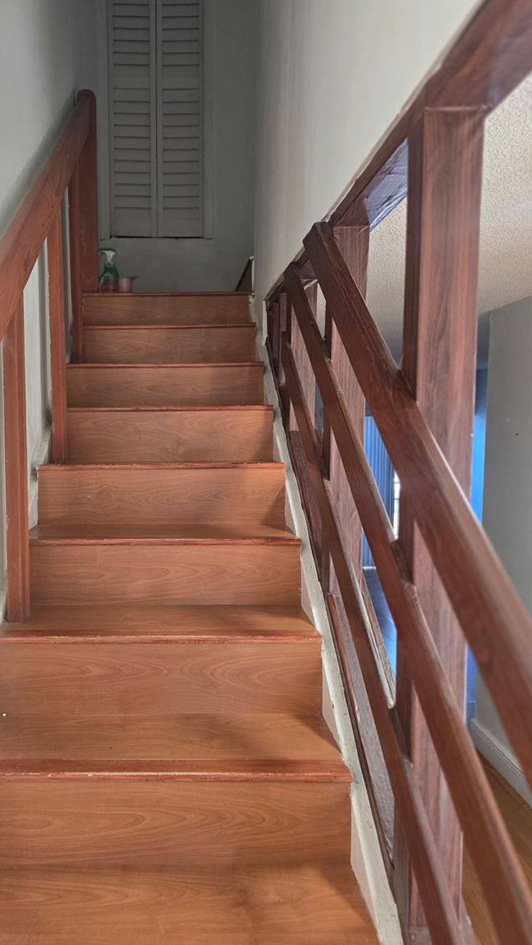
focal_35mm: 26
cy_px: 484
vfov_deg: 71.9
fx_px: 652
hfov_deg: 43.6
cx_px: 167
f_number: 1.7
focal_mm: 6.3
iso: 160
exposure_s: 1/120
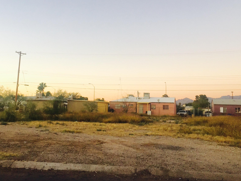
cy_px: 73
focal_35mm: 38
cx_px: 113
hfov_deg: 48.9
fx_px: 265
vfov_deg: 37.6
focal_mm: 4.15
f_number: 2.2
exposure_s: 1/120
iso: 50
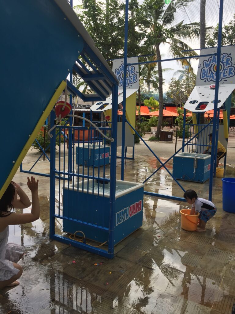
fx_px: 262
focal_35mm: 29
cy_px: 157
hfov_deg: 48.2
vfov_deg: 61.7
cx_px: 118
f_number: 2.2
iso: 32
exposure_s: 1/807
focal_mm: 4.15
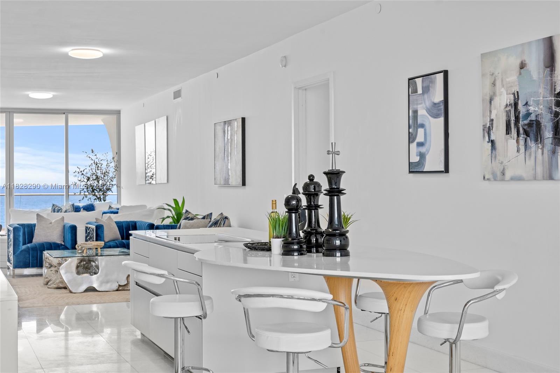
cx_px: 280
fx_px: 778
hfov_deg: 39.6
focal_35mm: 50
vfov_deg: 27.0
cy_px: 186
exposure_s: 1/13
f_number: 8
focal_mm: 50
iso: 64
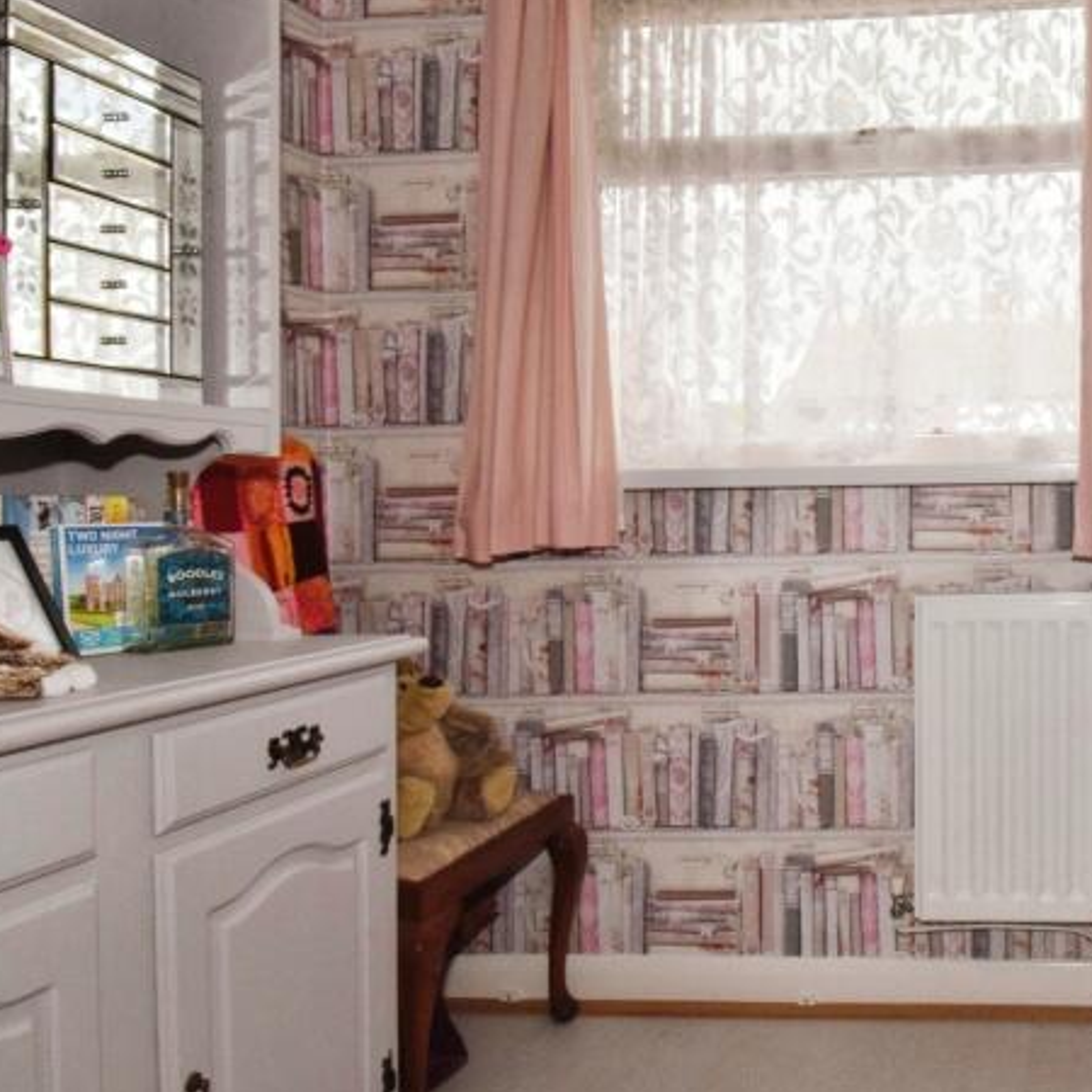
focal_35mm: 29
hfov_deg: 49.3
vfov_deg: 55.5
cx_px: 993
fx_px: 1035
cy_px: 499
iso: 1000
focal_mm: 10
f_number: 22
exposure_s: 1/60
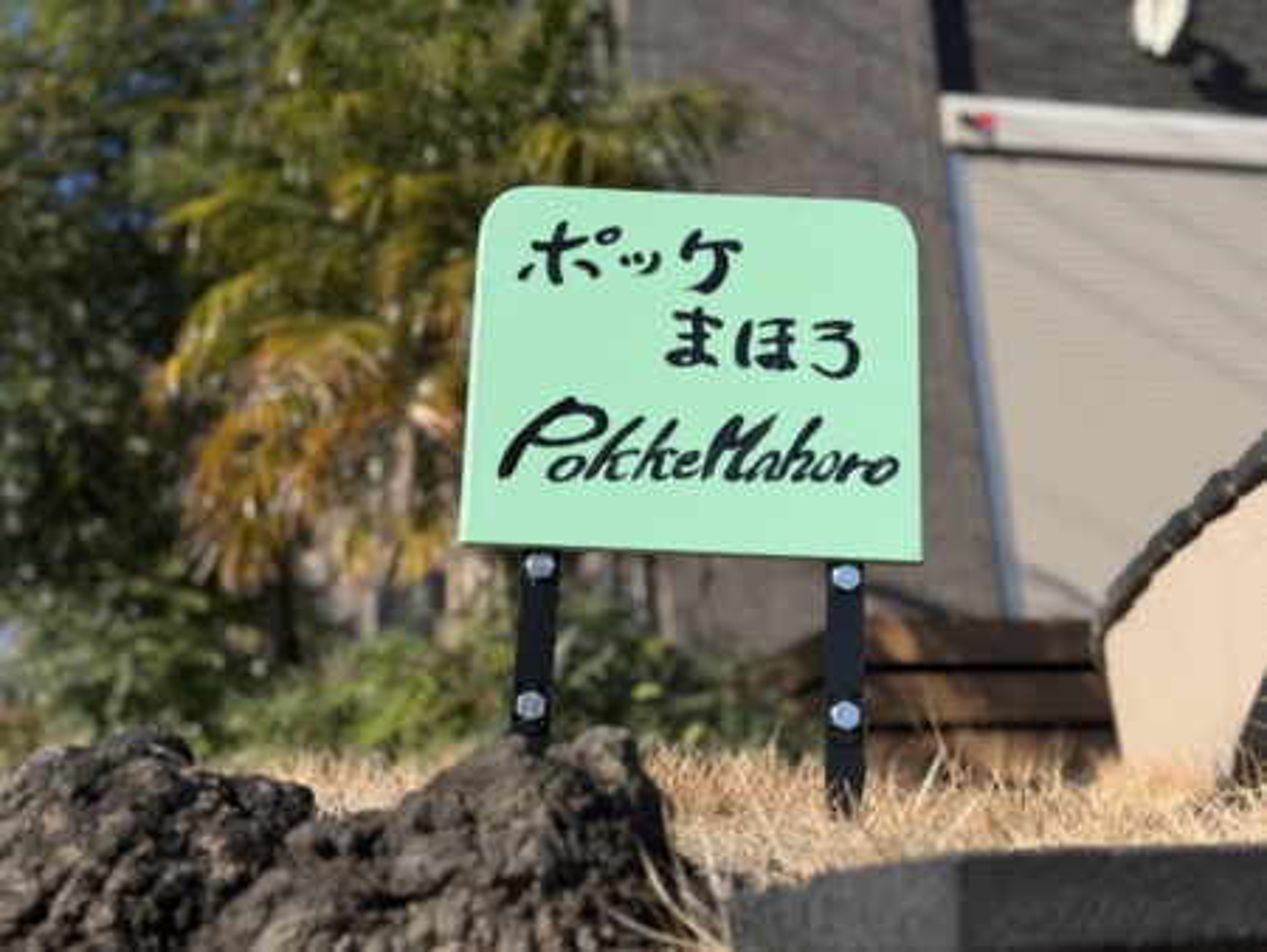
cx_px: 634
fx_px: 1758
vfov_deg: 30.3
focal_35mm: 48
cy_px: 476
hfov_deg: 39.6
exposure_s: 1/7874
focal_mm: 6.76
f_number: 1.78
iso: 64
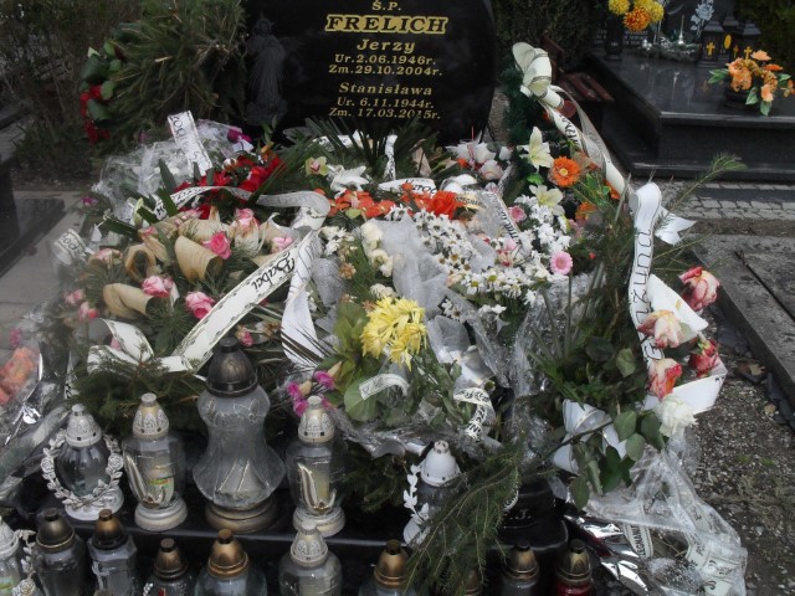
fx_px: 804
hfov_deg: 52.6
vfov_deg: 40.7
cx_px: 398
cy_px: 298
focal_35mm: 35
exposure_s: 1/350
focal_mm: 6.3
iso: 200
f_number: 8.4
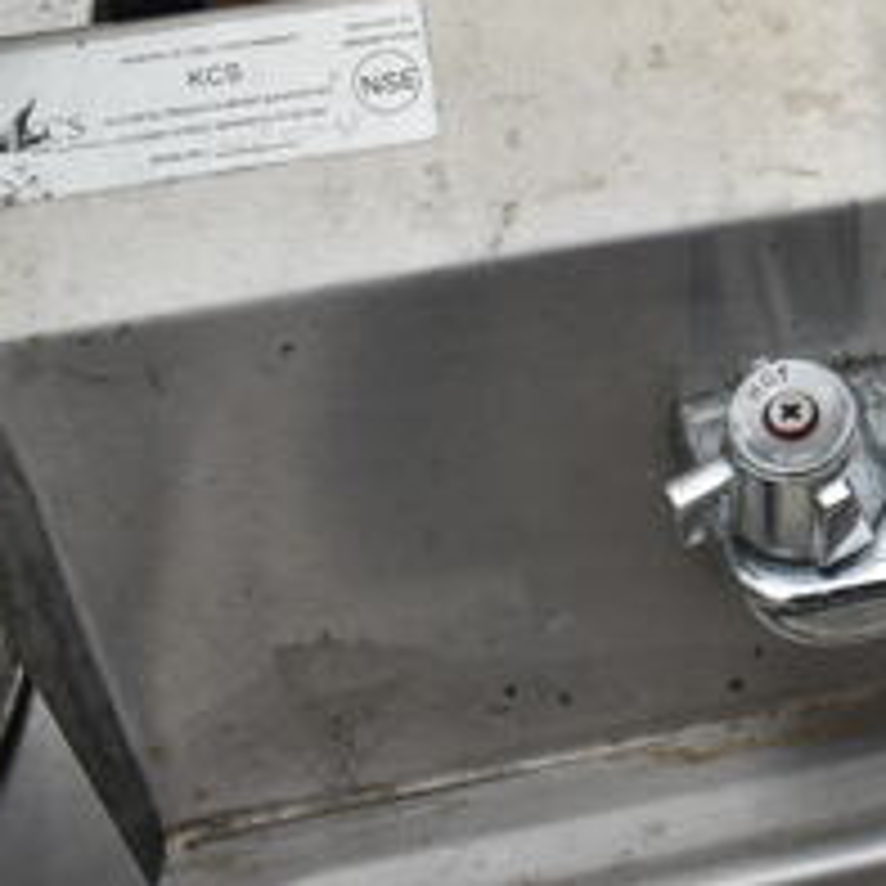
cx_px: 1156
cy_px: 225
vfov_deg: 24.1
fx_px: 2056
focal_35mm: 71
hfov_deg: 21.9
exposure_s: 1/125
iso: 100
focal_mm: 18
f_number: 5.6
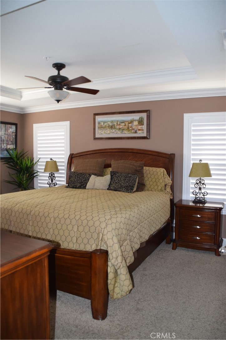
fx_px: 254
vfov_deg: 67.4
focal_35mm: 27
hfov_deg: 47.9
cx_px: 113
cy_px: 170
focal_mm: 18
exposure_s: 1/60
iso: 1100
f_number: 3.5
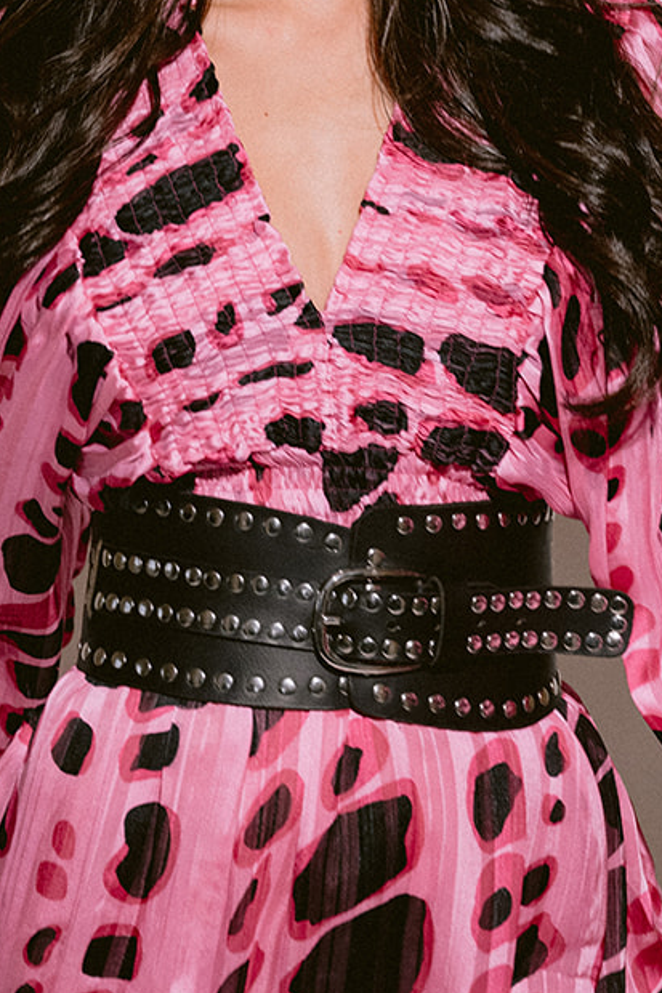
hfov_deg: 12.3
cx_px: 305
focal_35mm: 111
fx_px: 3063
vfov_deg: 18.4
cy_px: 437
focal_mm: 43
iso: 800
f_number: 5.6
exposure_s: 1/250
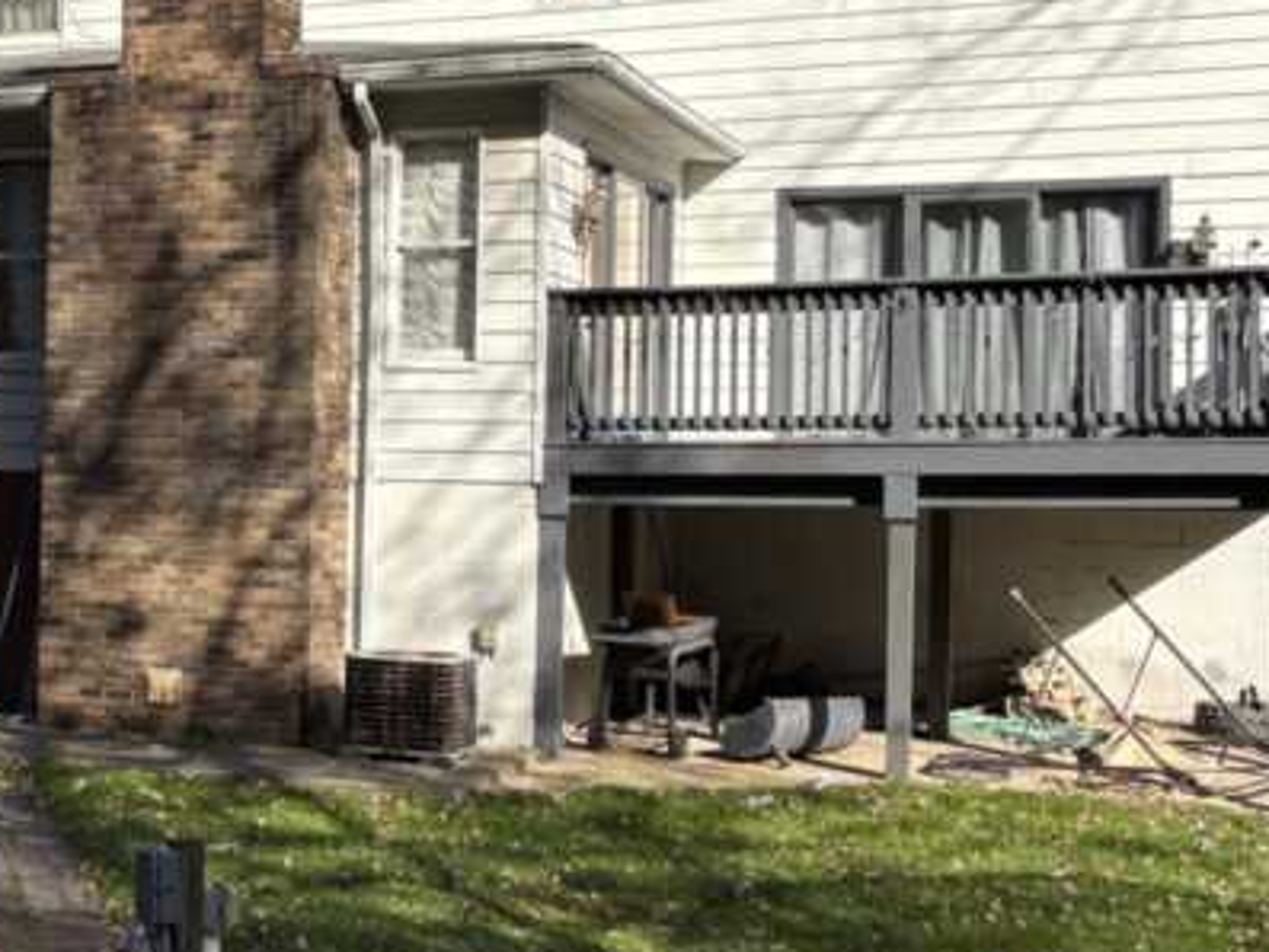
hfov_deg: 27.6
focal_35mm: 67
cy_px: 438
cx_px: 54
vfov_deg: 21.9
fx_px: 2457
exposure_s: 1/2865
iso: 50
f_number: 1.6
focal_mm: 5.96
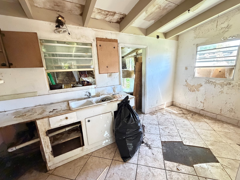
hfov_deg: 98.1
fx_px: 104
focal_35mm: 15
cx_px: 124
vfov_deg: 81.8
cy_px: 91
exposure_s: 1/60
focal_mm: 2.22
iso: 1250
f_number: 2.2
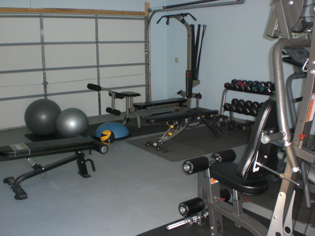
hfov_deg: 49.0
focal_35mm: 38
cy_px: 118
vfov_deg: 37.7
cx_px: 158
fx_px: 346
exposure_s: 1/30
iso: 200
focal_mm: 6.3
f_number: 3.1
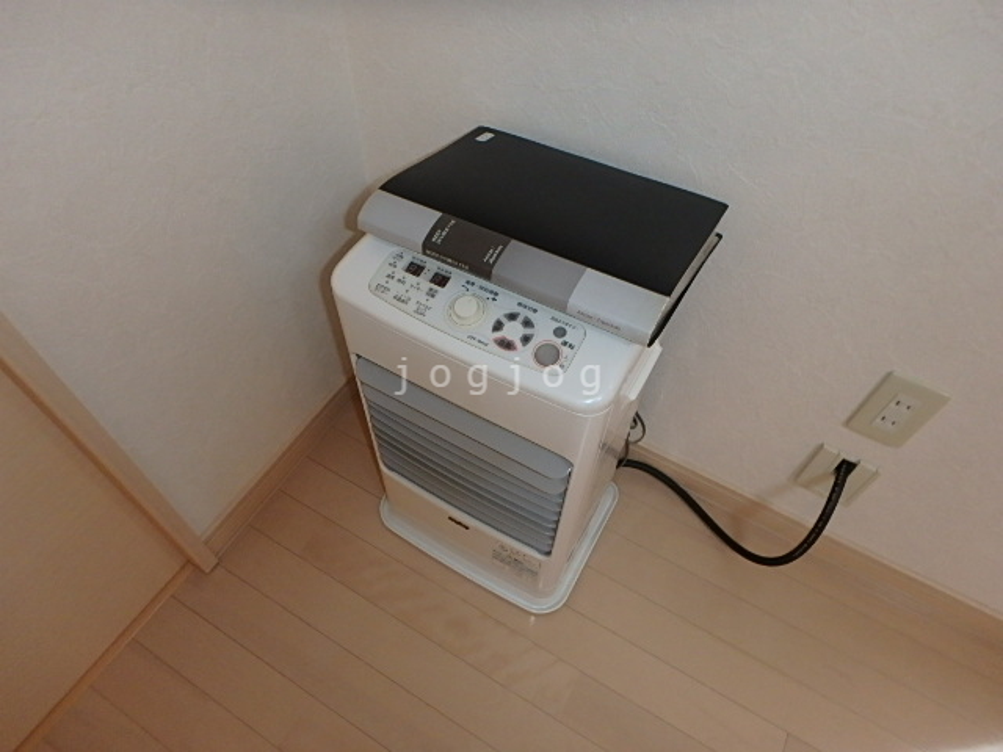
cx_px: 502
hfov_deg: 79.0
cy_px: 376
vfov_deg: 63.4
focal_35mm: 21
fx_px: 608
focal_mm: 3.7
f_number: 3.5
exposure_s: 1/30
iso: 400
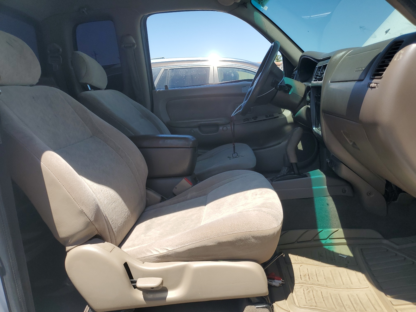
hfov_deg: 67.3
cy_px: 156
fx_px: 312
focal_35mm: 26
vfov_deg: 53.1
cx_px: 208
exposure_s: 1/1667
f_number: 1.5
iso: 50
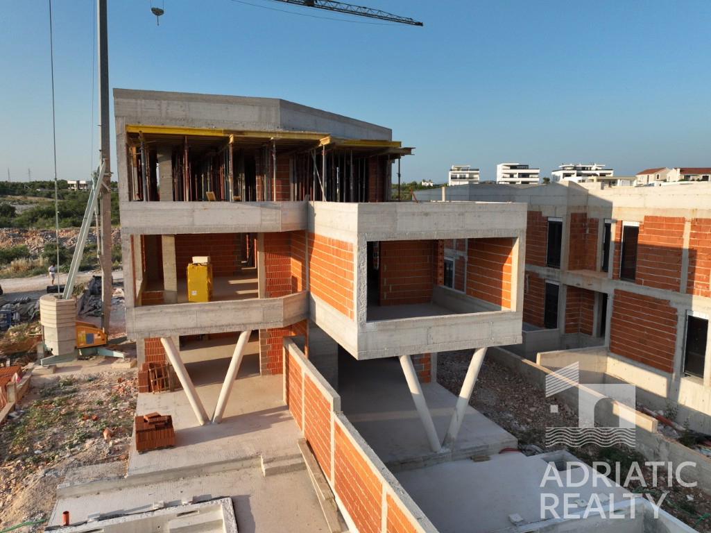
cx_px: 356
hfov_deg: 71.6
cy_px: 266
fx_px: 493
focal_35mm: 24
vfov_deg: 56.8
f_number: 2.8
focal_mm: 12.29
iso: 100
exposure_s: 1/1250
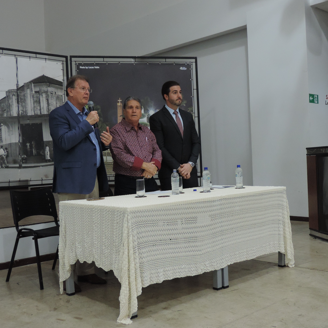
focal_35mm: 42
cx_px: 183
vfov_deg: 40.0
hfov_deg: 40.0
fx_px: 450
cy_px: 162
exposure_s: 1/13
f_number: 3.3
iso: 400
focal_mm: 6.2
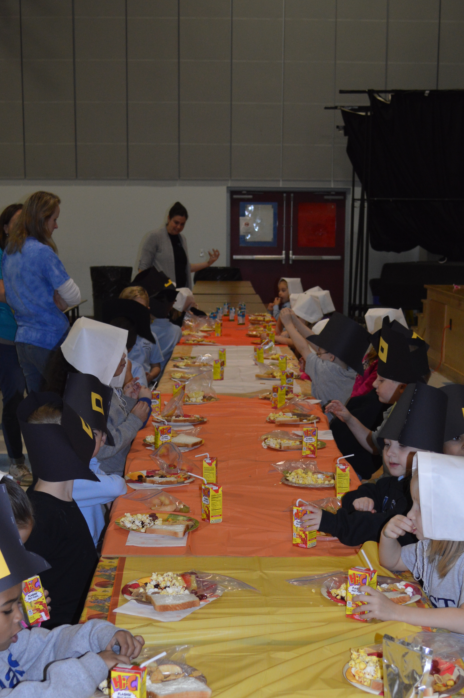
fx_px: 1085
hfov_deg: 24.1
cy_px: 484
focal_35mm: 56
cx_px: 227
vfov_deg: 35.2
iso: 400
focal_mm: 24
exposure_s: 1/60
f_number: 4
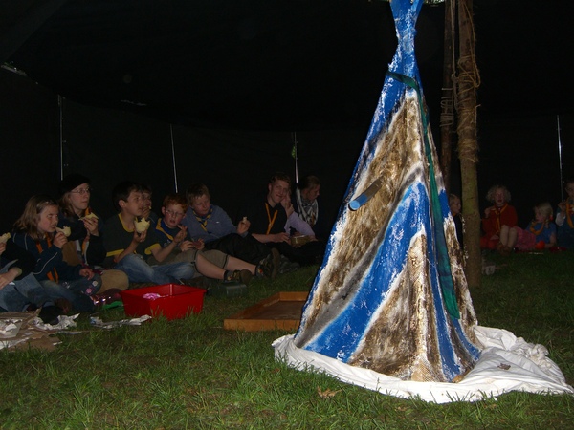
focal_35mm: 38
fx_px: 630
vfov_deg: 37.7
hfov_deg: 49.0
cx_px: 287
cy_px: 215
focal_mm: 7.9
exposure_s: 1/60
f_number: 2.8
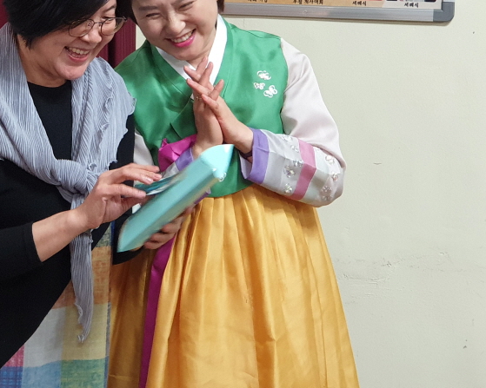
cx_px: 132
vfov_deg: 16.4
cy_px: 75
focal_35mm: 93
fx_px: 1337
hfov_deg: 20.5
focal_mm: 6
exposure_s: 1/24
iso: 200
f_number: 2.4
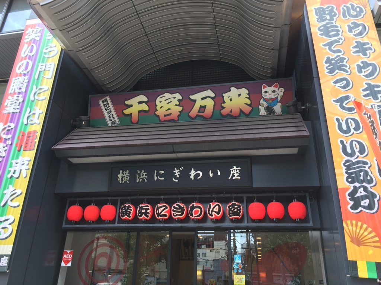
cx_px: 190
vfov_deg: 48.2
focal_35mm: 29
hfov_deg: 61.7
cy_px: 142
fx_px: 319
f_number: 2.2
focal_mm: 4.15
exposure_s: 1/155
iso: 32
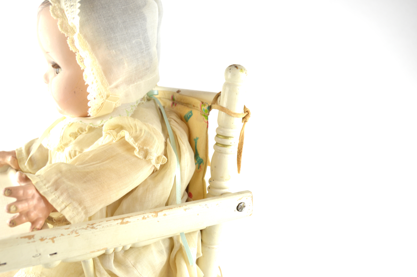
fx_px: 451
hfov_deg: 49.6
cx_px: 208
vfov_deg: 34.1
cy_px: 138
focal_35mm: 39
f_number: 6.3
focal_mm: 26
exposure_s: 1/25
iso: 100
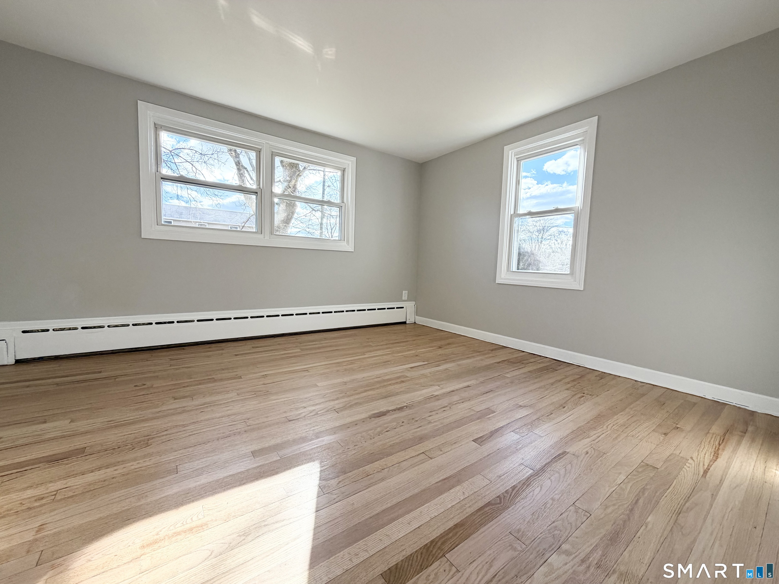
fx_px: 315
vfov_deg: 85.7
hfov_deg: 102.1
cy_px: 292
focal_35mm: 14
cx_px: 390
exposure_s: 1/150
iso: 64
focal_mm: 2.22
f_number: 2.2
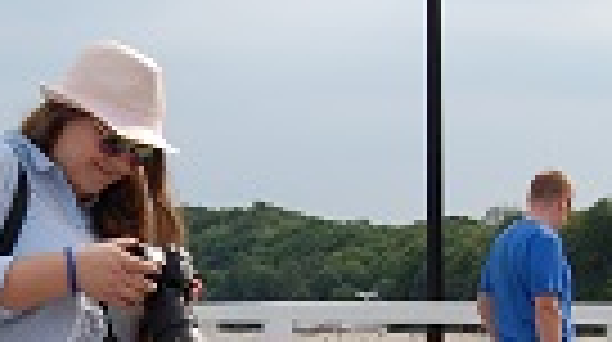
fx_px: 2106
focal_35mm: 130
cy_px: 360
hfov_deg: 16.4
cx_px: 94
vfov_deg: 9.2
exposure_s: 1/400
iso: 200
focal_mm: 22
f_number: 10
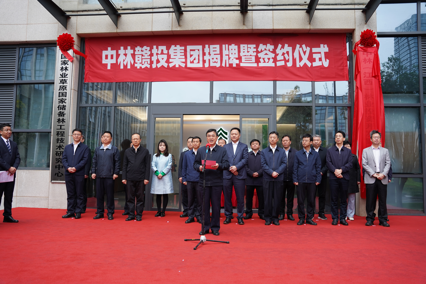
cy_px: 142
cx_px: 213
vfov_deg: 41.8
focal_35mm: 31
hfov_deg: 59.7
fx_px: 372
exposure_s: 1/160
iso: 400
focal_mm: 31.4
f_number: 4
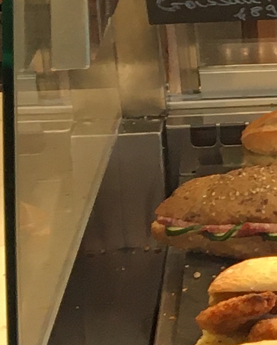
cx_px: 1050
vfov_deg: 9.9
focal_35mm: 194
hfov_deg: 6.6
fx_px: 1987
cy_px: 116
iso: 25
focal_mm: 4.15
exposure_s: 1/33
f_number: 2.2
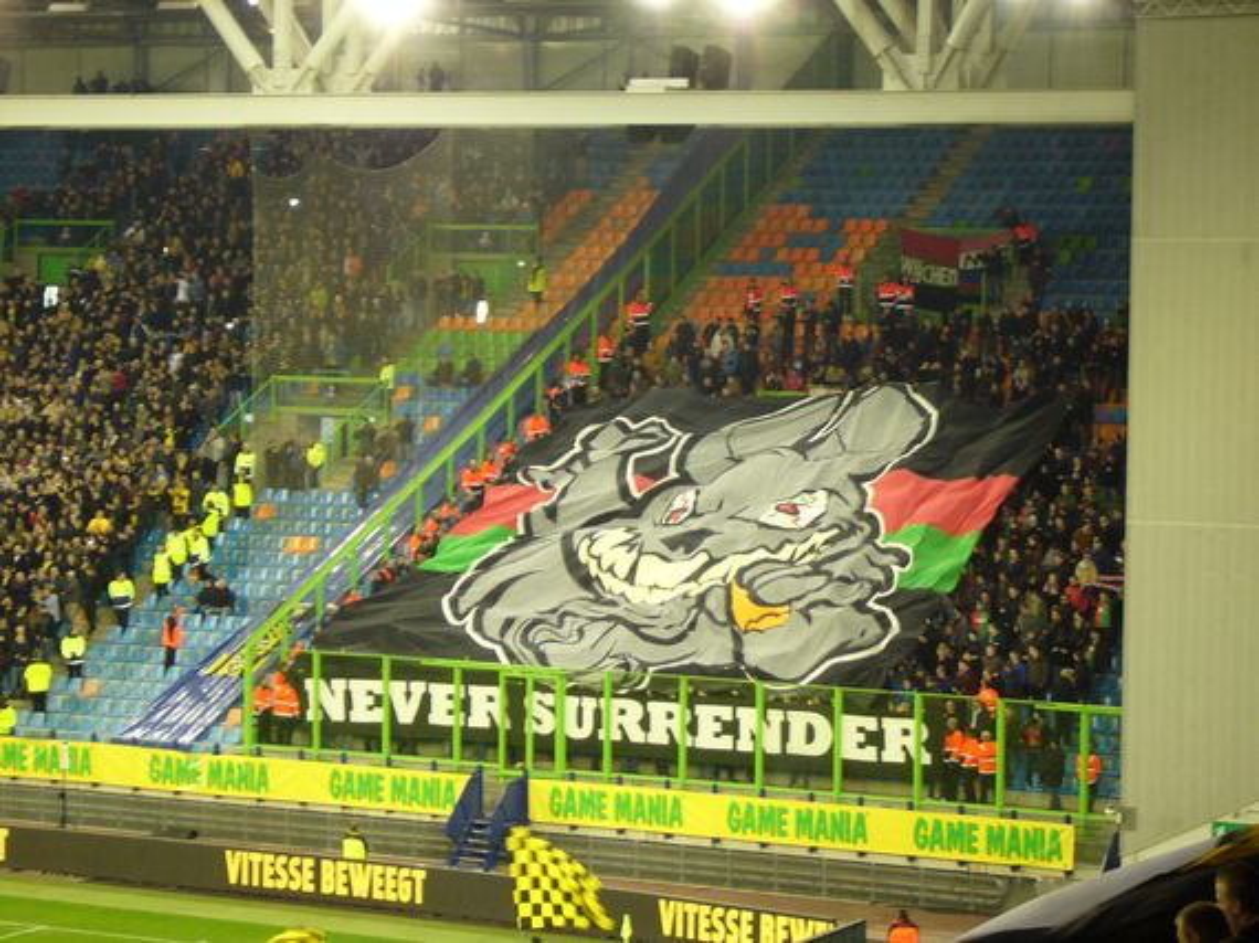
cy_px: 472
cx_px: 630
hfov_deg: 18.7
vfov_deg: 14.1
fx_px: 3817
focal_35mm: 105
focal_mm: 17.4
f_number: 4.9
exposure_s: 1/13
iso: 200
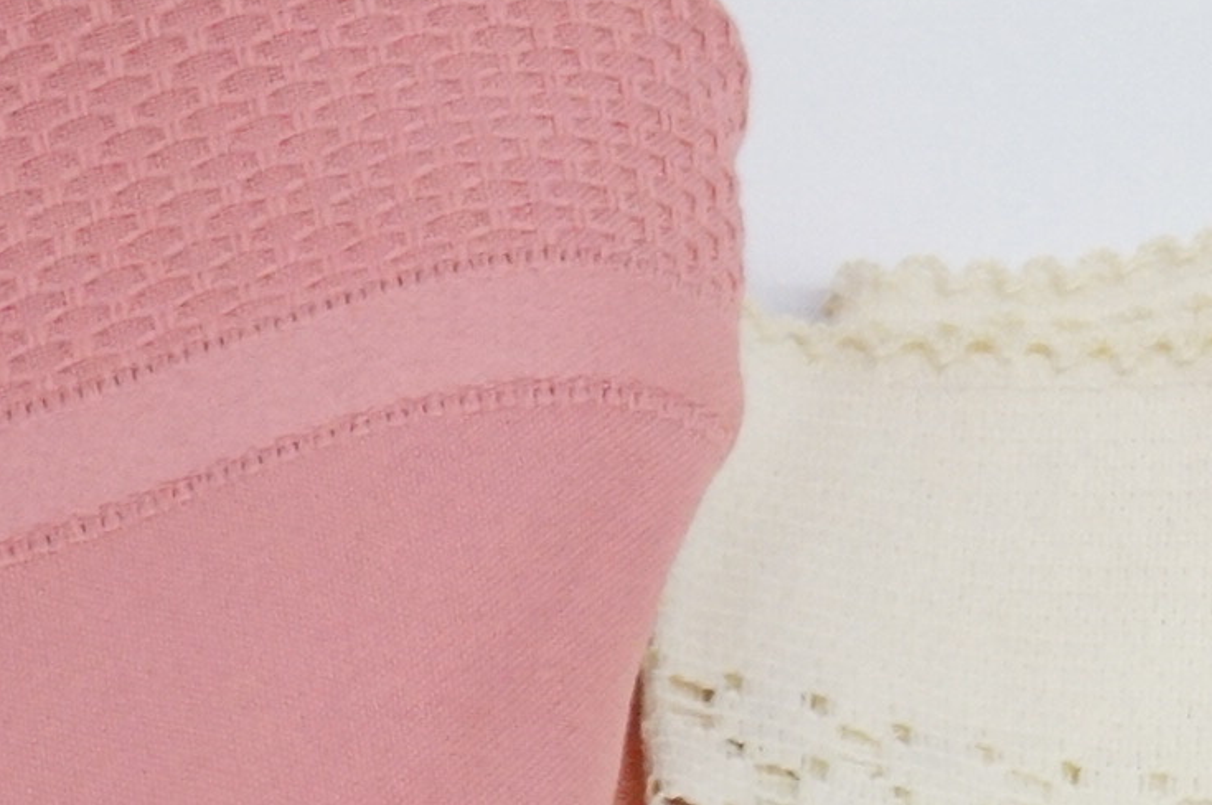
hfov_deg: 7.4
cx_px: 1647
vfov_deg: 5.0
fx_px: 9235
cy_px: 1222
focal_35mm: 275
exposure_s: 1/100
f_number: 5.6
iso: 3200
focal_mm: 55
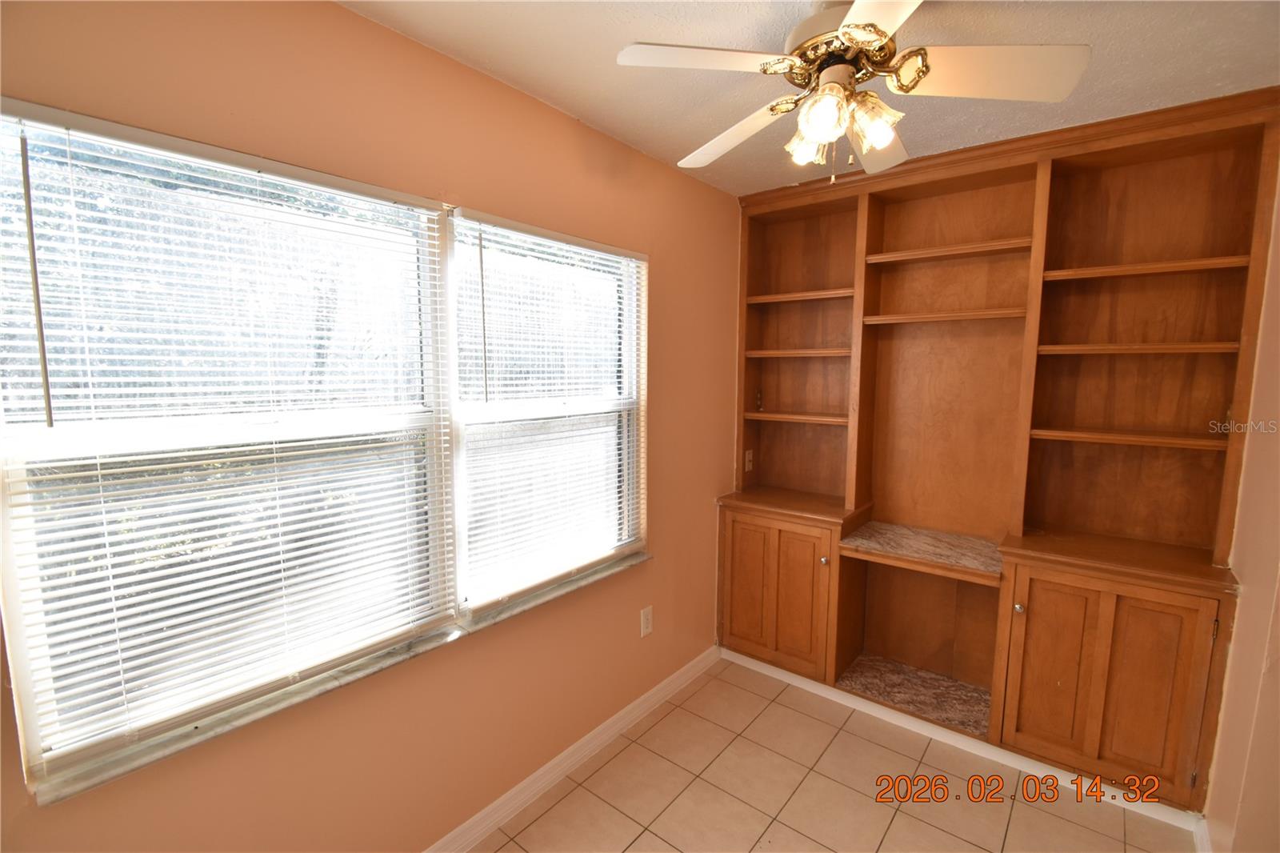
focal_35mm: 15
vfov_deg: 77.3
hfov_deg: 100.4
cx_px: 640
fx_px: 533
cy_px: 426
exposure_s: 1/125
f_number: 5.6
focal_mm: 10
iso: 400
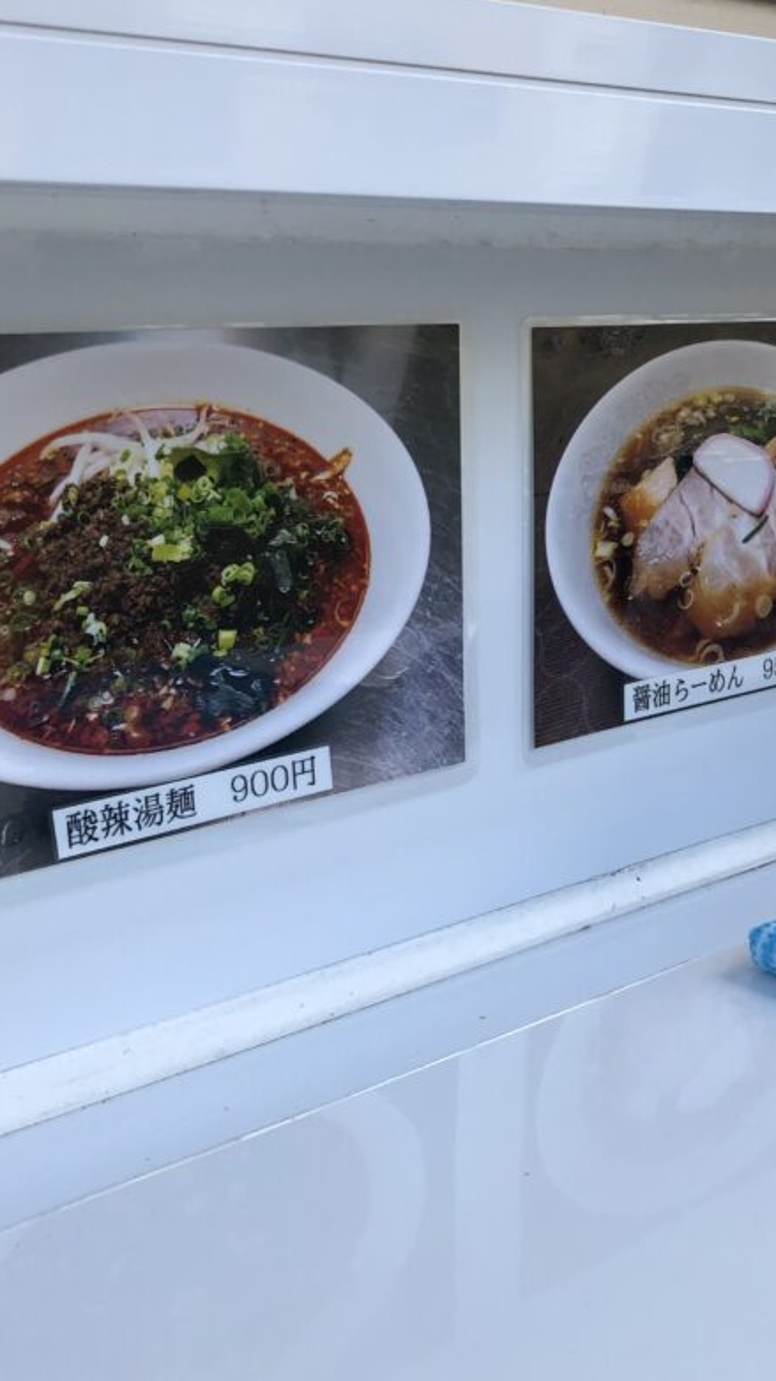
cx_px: 673
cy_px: 619
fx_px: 1830
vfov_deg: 41.3
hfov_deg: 23.4
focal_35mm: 50
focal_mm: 4
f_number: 1.8
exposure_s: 1/281
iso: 20
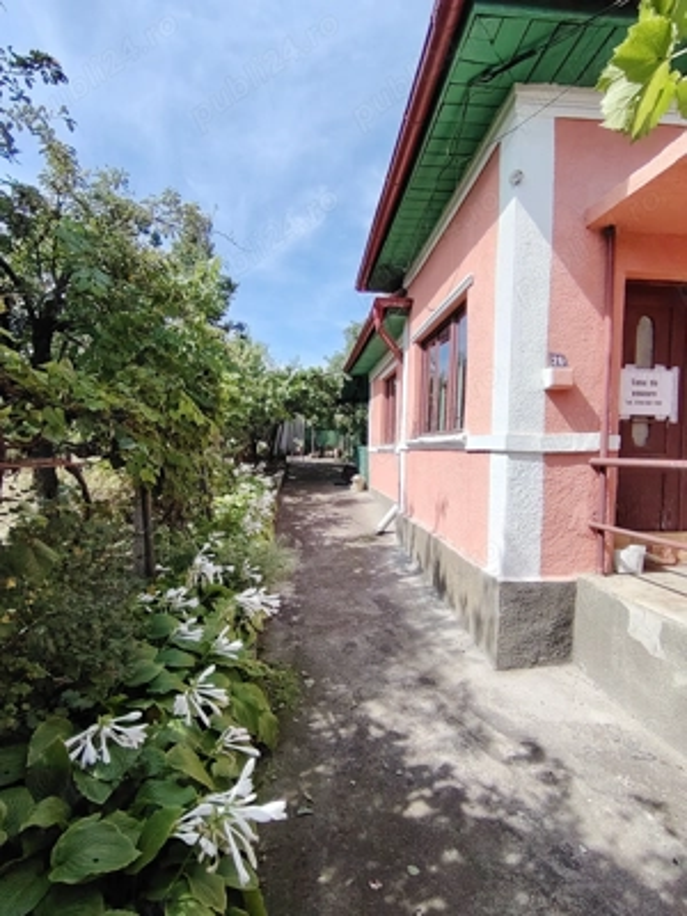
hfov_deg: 74.7
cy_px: 458
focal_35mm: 17
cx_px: 344
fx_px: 450
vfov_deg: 91.0
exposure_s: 1/899
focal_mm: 1.42
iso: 100
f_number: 2.2
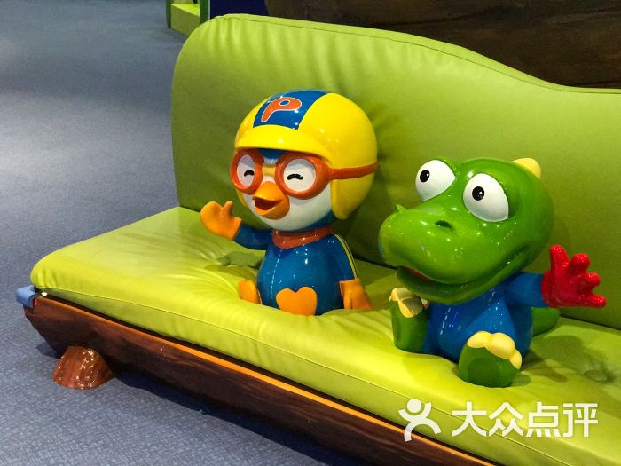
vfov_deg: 25.7
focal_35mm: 57
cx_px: 310
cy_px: 233
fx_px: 1023
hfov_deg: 33.8
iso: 640
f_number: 2.8
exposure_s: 1/50
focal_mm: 6.6
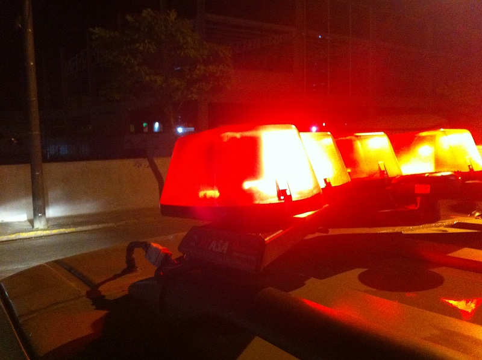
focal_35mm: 35
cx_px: 241
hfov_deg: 52.7
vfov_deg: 40.6
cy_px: 180
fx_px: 486
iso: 800
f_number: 2.8
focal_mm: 3.85
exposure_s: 1/15
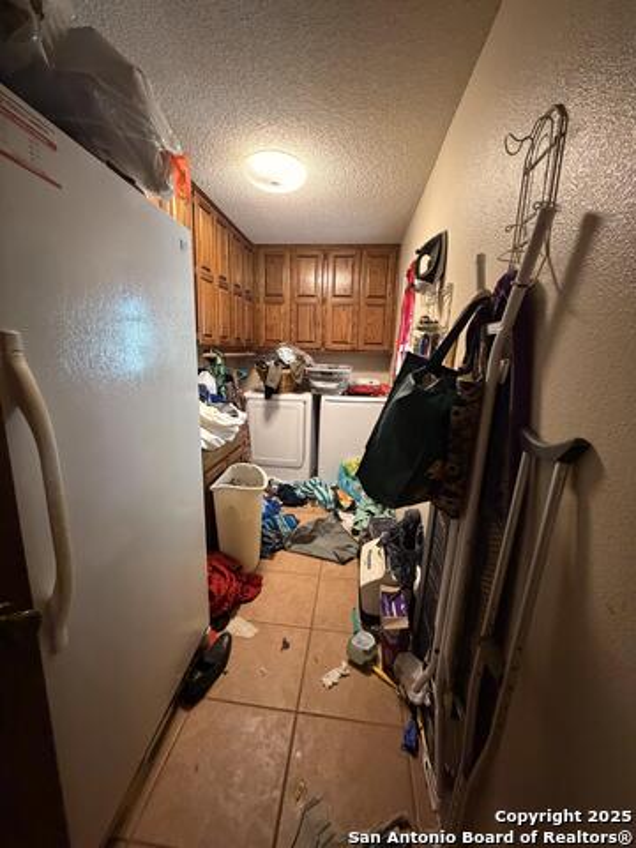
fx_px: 343
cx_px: 318
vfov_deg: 102.1
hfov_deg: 85.7
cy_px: 424
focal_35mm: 14
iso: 1000
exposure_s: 1/40
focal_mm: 2.22
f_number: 2.2
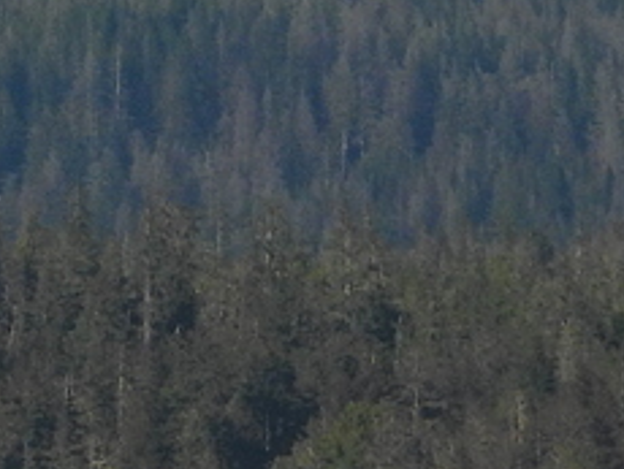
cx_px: -695
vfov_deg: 0.7
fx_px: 38111
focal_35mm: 2112
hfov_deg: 0.9
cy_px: -342
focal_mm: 67.8
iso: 100
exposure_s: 1/800
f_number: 5
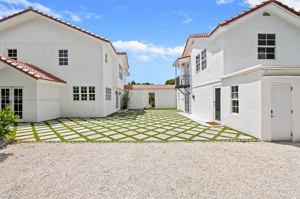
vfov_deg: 81.1
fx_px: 117
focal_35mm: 14
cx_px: 150
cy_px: 100
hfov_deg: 104.3
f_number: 8
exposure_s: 1/640
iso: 200
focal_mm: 14
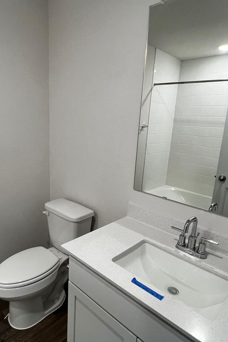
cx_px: 96
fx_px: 209
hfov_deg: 56.9
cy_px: 176
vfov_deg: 78.6
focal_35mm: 22
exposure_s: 1/120
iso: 200
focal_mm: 1.57
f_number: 1.8
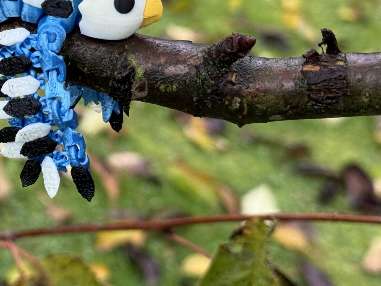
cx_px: 1
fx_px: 1123
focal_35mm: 102
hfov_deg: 18.7
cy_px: 61
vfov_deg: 14.4
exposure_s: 1/334
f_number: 1.78
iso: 64
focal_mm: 6.76
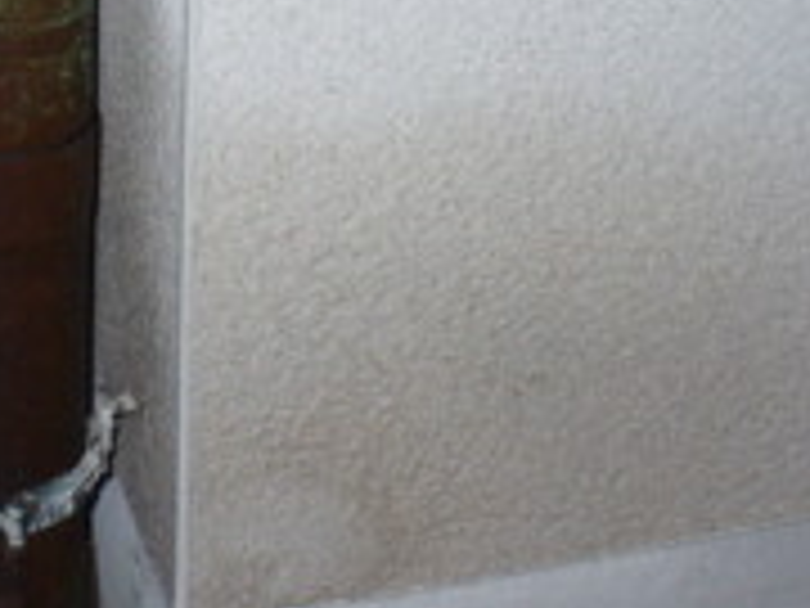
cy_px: 351
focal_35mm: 82
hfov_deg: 23.8
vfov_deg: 18.0
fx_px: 1919
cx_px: 423
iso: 100
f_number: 2.8
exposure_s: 1/60
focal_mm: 6.1
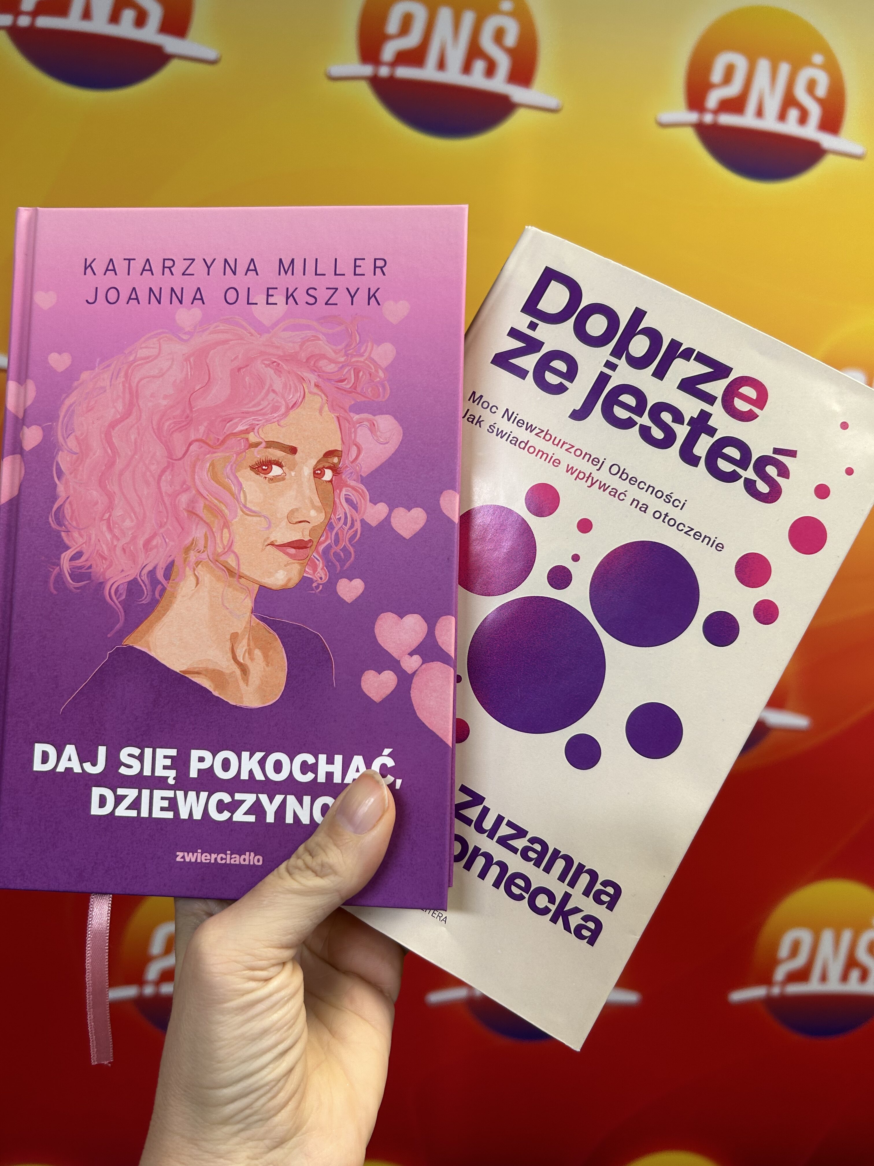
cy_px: 583
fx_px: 875
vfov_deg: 67.3
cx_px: 437
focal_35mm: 26
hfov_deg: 53.1
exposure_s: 1/100
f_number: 1.5
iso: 40
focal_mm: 5.7
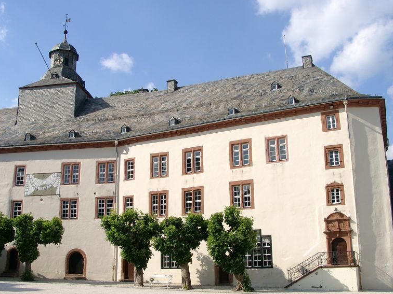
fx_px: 409
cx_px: 193
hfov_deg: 51.4
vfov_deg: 39.6
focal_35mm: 36
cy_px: 153
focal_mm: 7.13
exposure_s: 1/749
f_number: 4
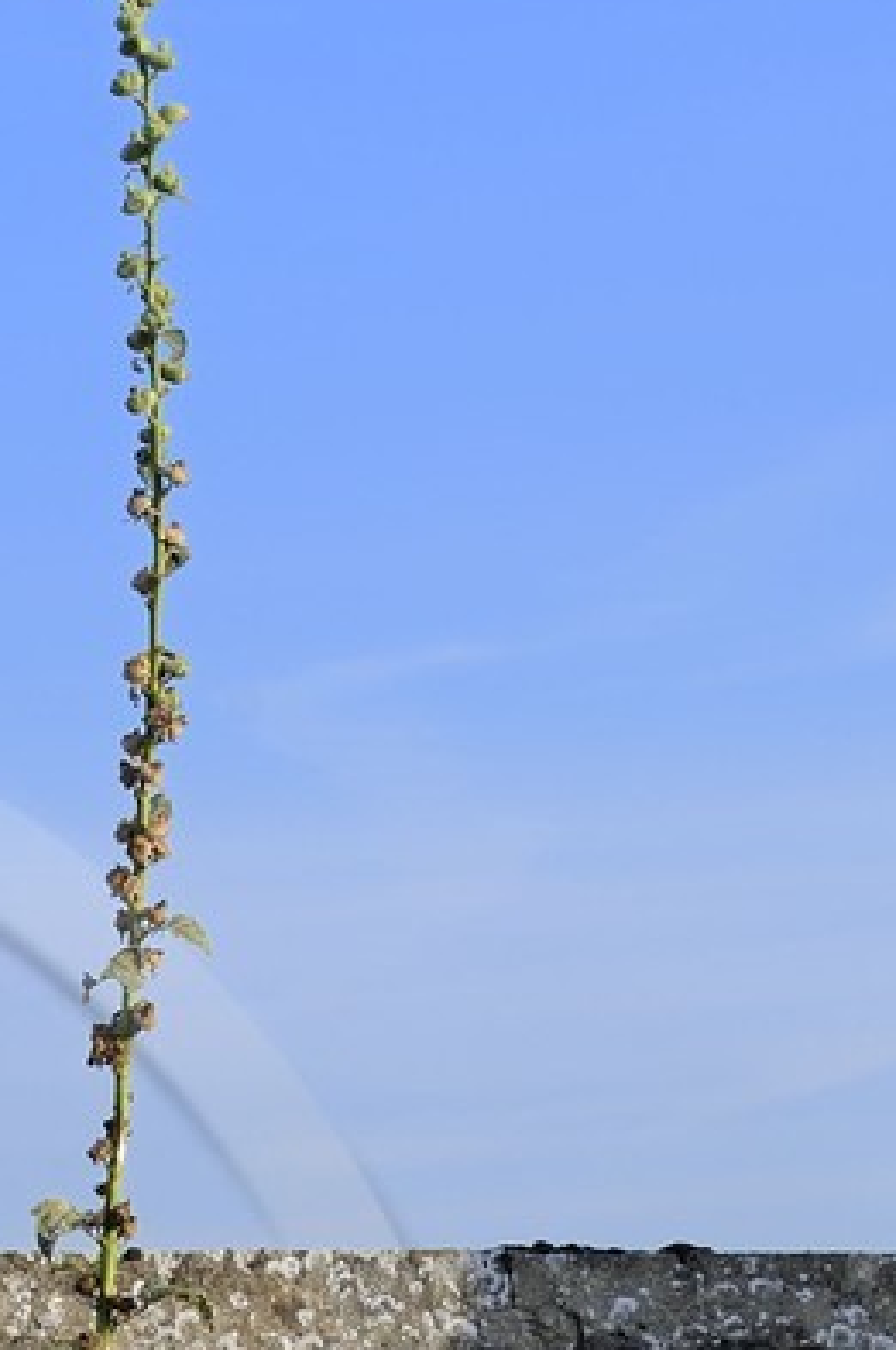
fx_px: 8833
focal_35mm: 236
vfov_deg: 8.6
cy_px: 1707
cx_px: -563
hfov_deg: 5.7
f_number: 9
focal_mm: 58
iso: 200
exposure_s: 1/200
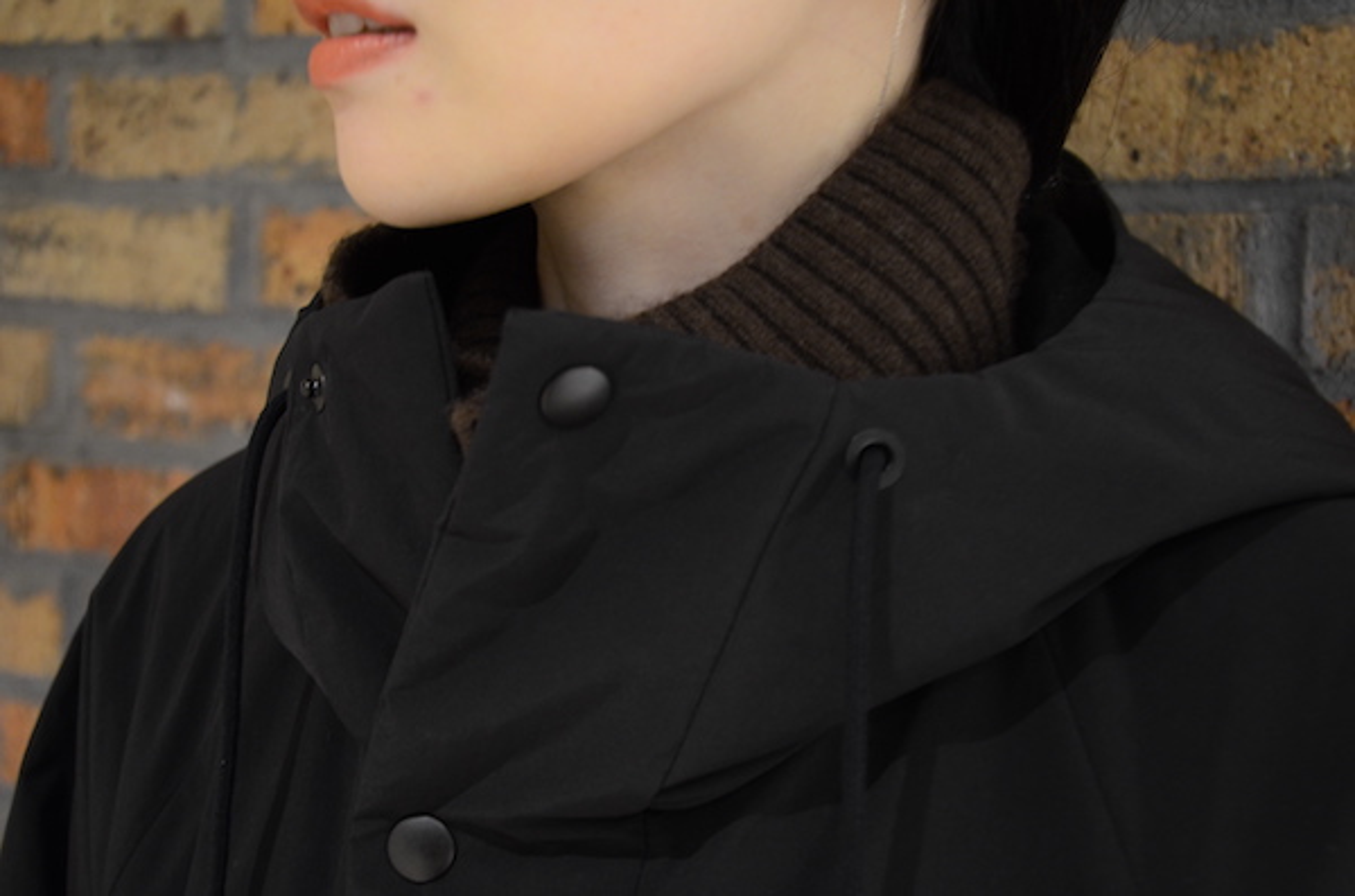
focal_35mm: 63
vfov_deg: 21.5
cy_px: 448
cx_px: 678
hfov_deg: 32.0
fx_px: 2366
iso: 1250
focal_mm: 42
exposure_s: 1/20
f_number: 4.8
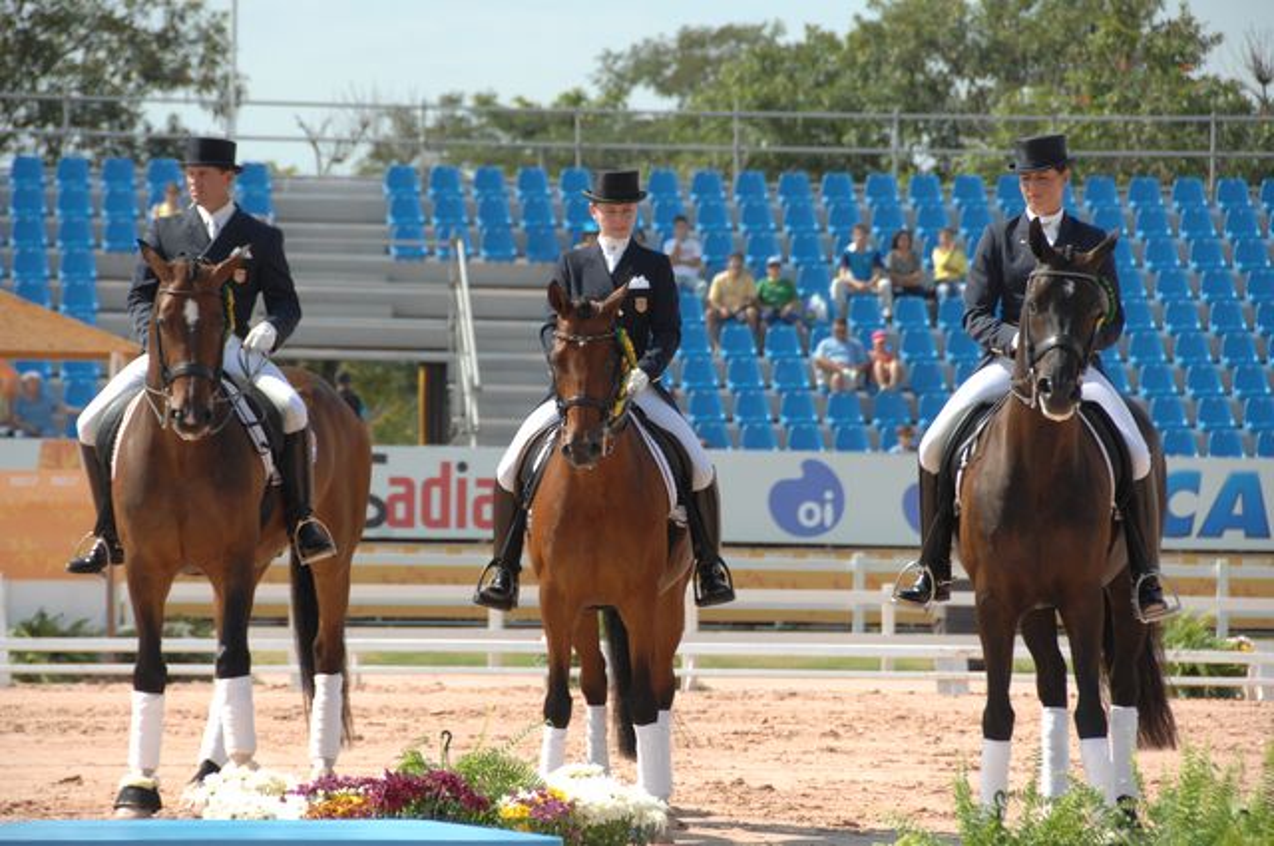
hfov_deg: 9.2
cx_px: 637
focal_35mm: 225
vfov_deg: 6.1
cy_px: 423
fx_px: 7952
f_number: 6.7
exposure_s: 1/400
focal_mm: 150
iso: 200
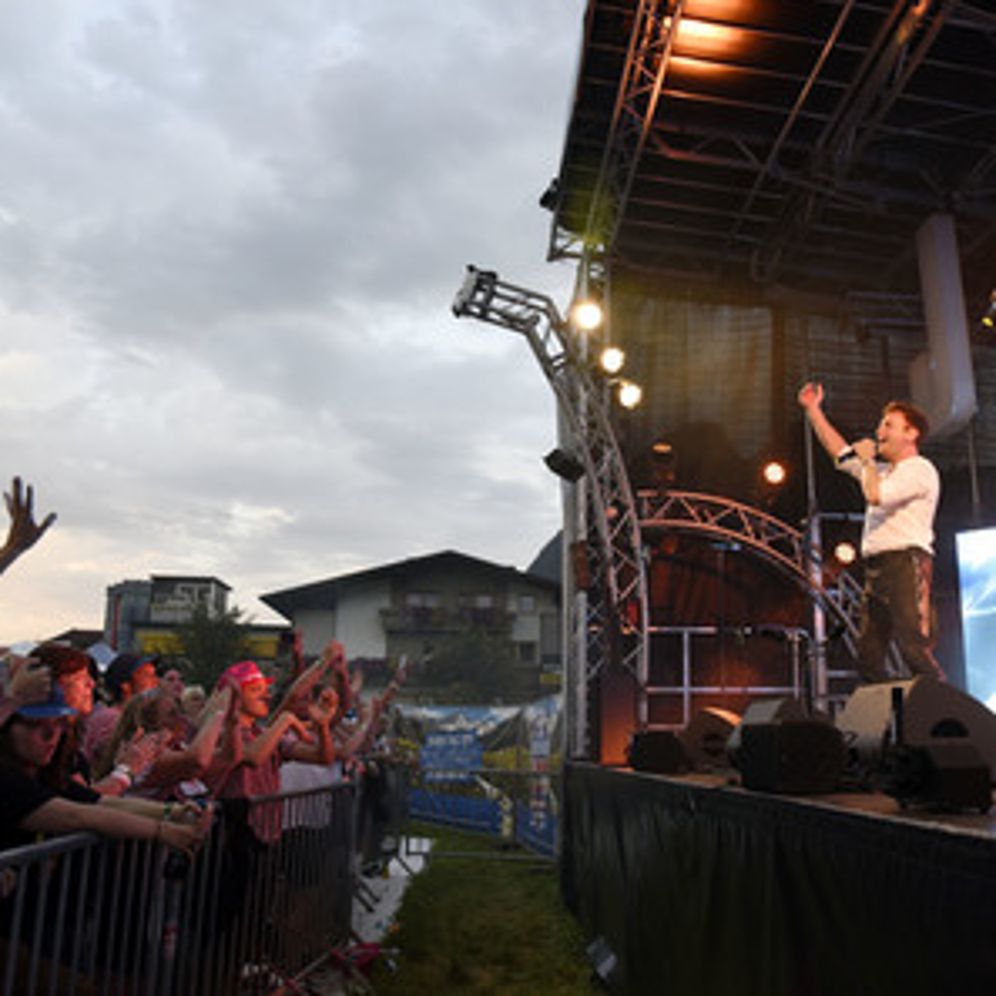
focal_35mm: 31
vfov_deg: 52.5
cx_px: 572
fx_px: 1009
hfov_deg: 52.3
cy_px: 496
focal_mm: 24
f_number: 6.3
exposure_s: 1/160
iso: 1000
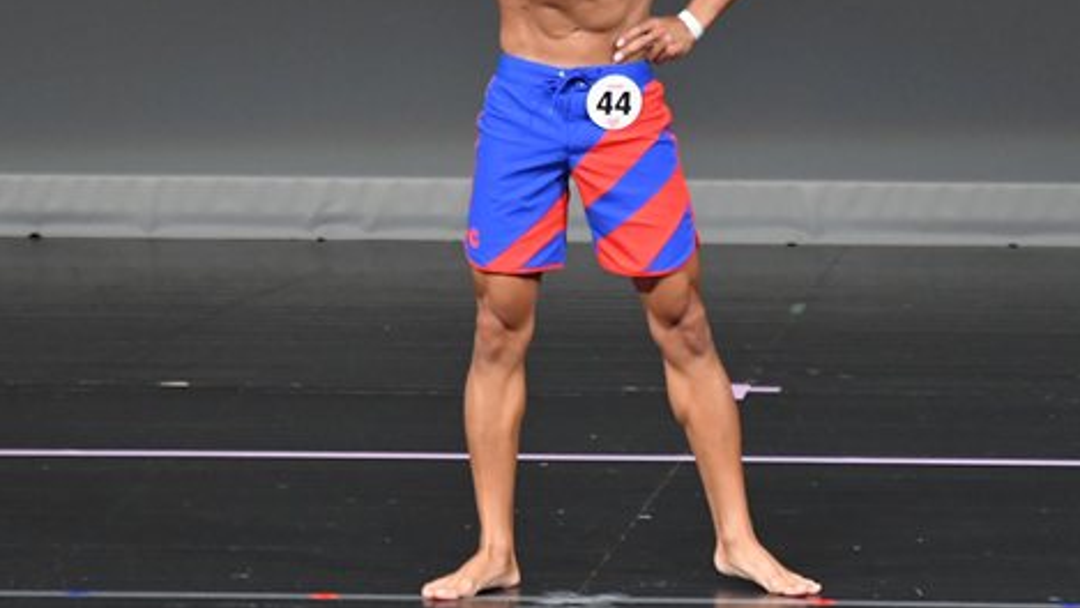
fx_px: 15610
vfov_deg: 2.2
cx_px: 630
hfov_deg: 4.0
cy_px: 161
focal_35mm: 545
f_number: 5.6
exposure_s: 1/400
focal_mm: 210
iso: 4000
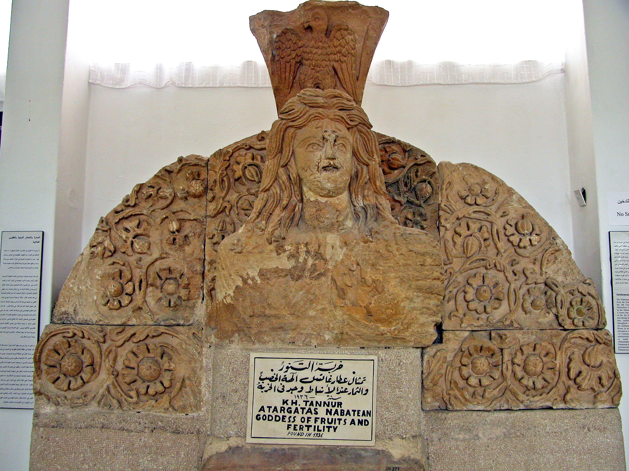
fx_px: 636
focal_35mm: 35
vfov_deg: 40.7
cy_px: 236
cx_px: 314
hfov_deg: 52.6
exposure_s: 1/19.4
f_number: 2.8
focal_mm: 8.9
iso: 100
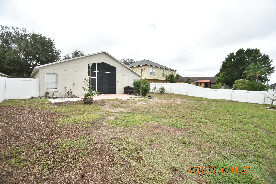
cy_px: 92
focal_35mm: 15
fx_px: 115
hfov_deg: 100.4
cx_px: 138
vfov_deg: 77.3
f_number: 3.5
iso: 800
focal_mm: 10
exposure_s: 1/4000
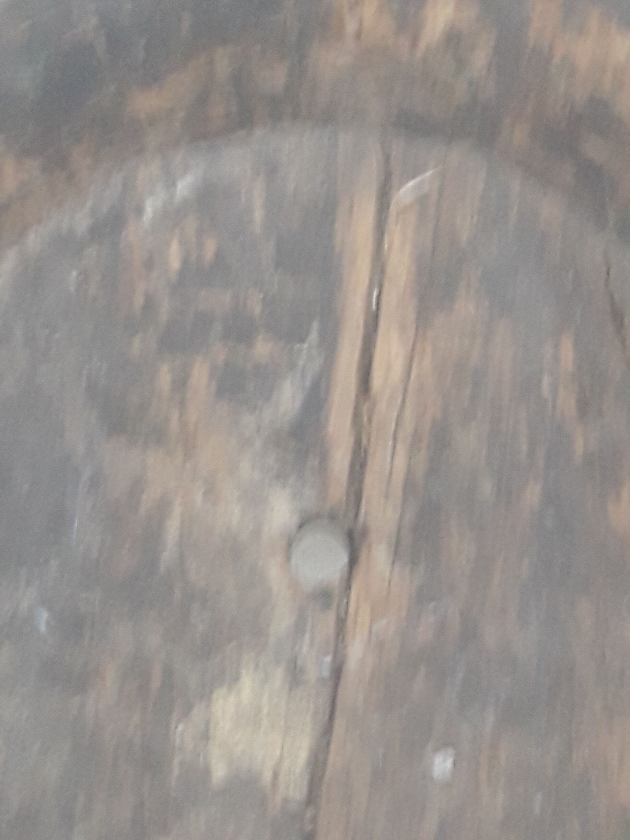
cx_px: 315
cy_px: 420
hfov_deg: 49.7
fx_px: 679
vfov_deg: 63.4
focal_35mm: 28
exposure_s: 1/17
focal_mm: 3.7
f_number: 1.9
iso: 250
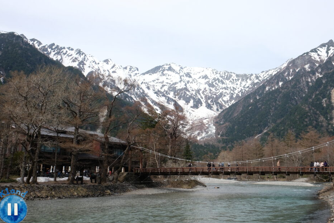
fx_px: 297
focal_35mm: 32
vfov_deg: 41.1
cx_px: 177
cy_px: 113
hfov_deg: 58.7
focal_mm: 19.6
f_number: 10
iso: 320
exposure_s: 1/250
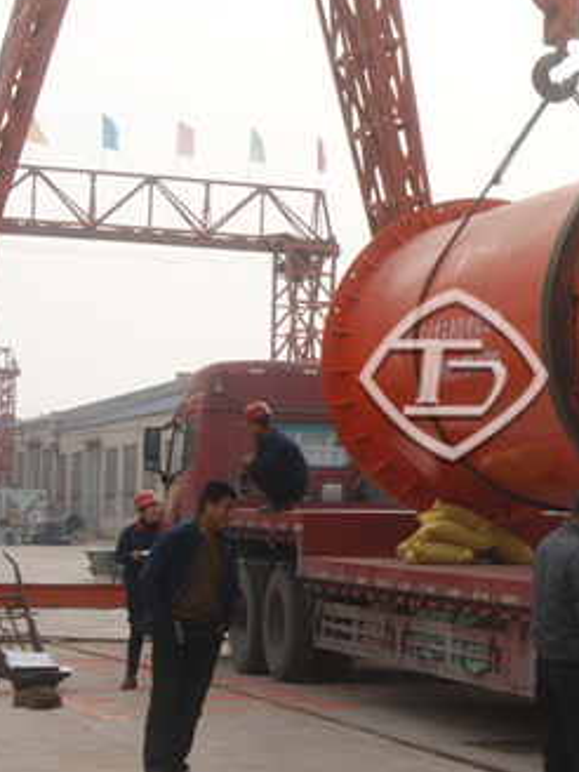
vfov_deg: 19.8
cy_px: 380
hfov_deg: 14.1
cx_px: 828
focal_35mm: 99
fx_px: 2208
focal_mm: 30
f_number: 10
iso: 100
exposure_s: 1/80
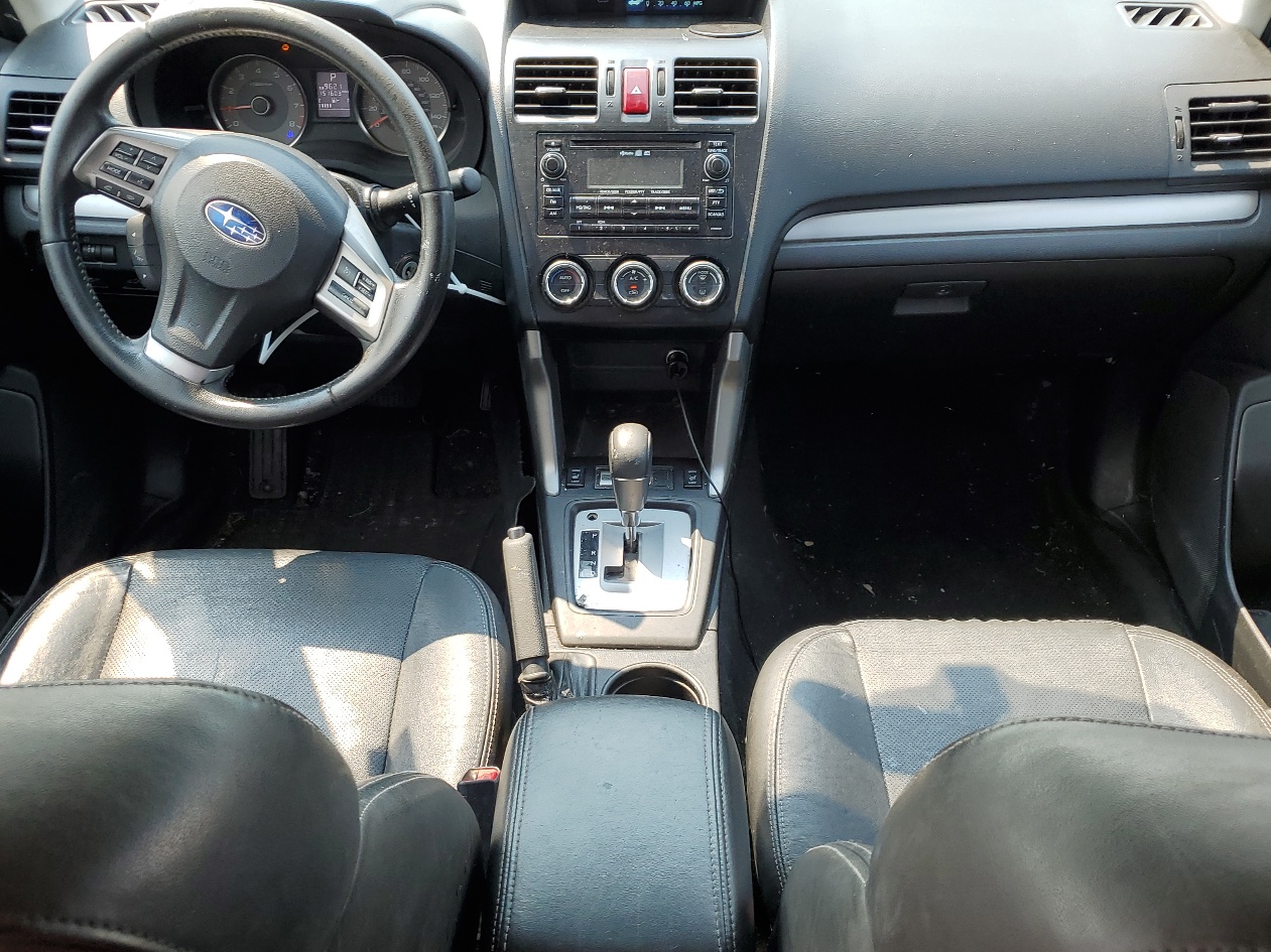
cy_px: 534
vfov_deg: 42.8
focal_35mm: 33
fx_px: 1211
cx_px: 613
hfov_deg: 55.4
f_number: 1.5
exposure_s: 1/303
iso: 50
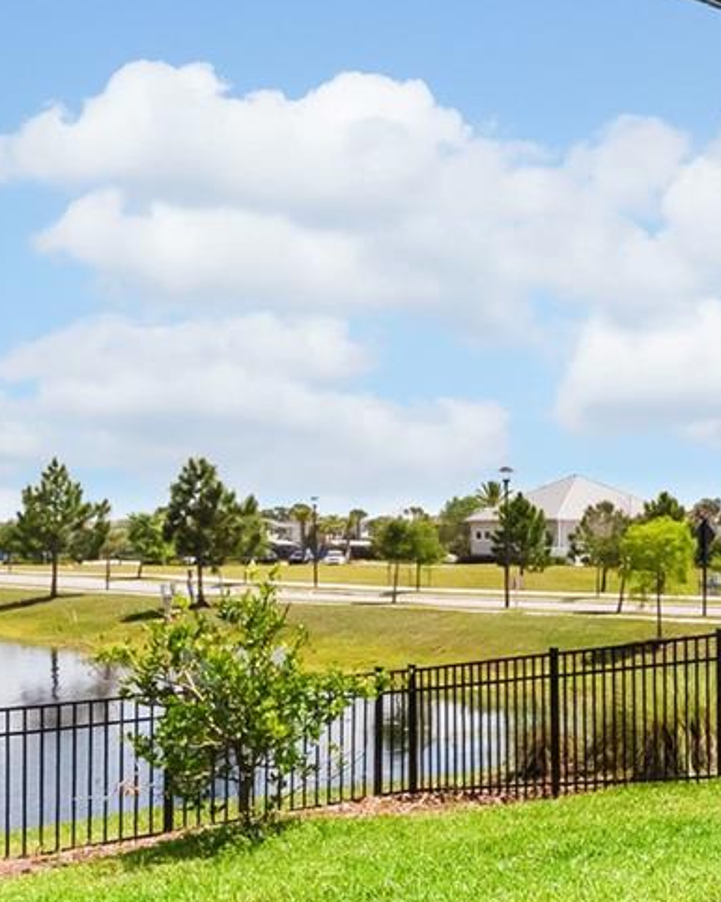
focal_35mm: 56
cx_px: 947
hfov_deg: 23.8
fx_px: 1495
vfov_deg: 33.5
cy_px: 538
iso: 400
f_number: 8
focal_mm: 18
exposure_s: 1/60
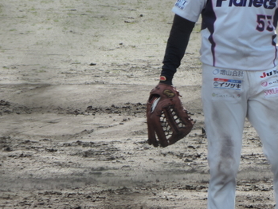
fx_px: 10114
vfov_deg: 1.2
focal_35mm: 1259
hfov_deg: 1.6
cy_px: 57
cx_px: 314
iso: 80
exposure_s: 1/250
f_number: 4.9
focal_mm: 98.1
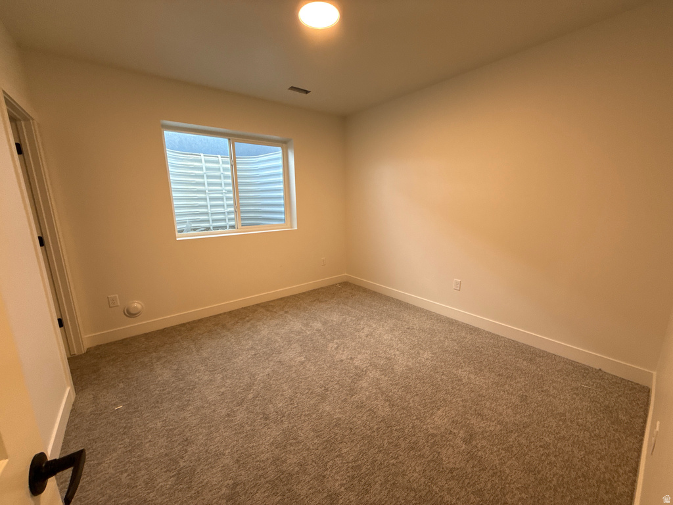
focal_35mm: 14
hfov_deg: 102.1
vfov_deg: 85.7
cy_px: 252
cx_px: 336
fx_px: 272
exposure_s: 1/120
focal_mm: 2.22
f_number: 2.2
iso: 160
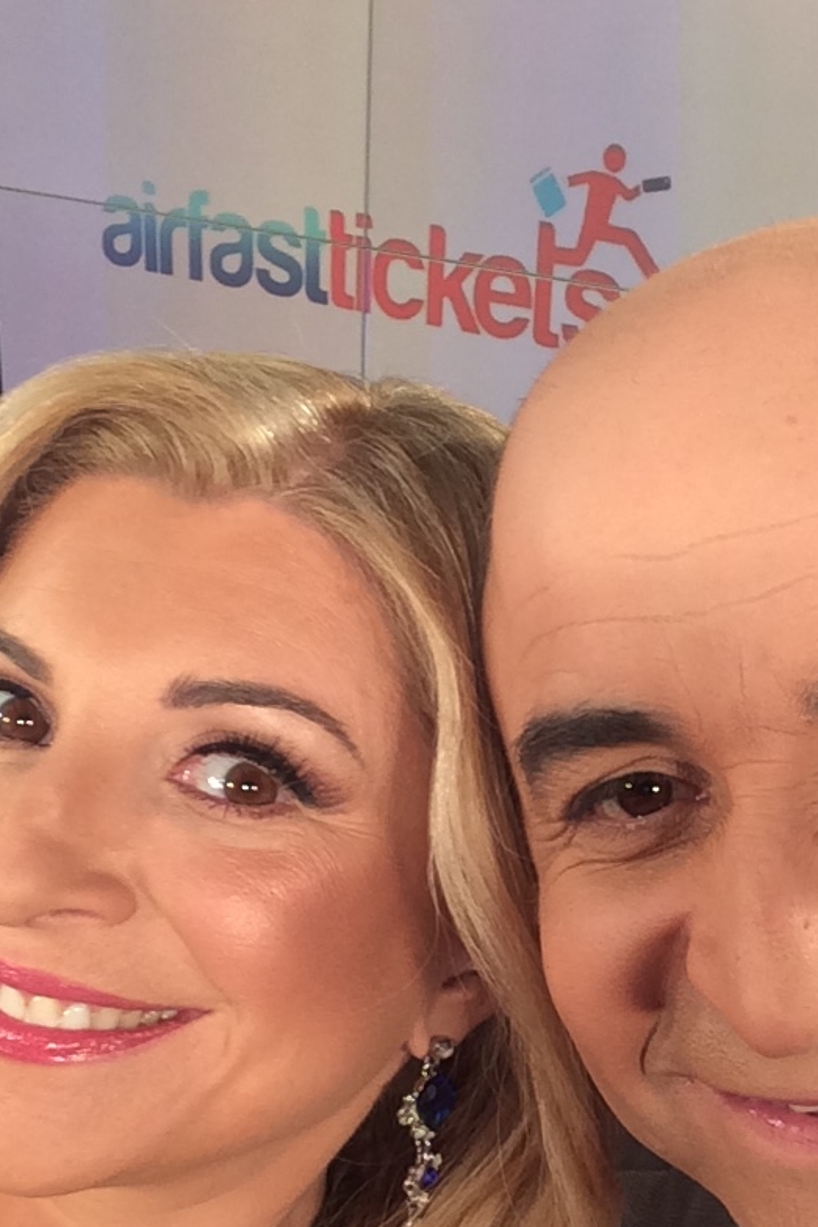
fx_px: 1909
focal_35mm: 56
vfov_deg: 35.1
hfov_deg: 24.0
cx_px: 565
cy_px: 874
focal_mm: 2.15
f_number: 2.4
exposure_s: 1/40
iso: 64
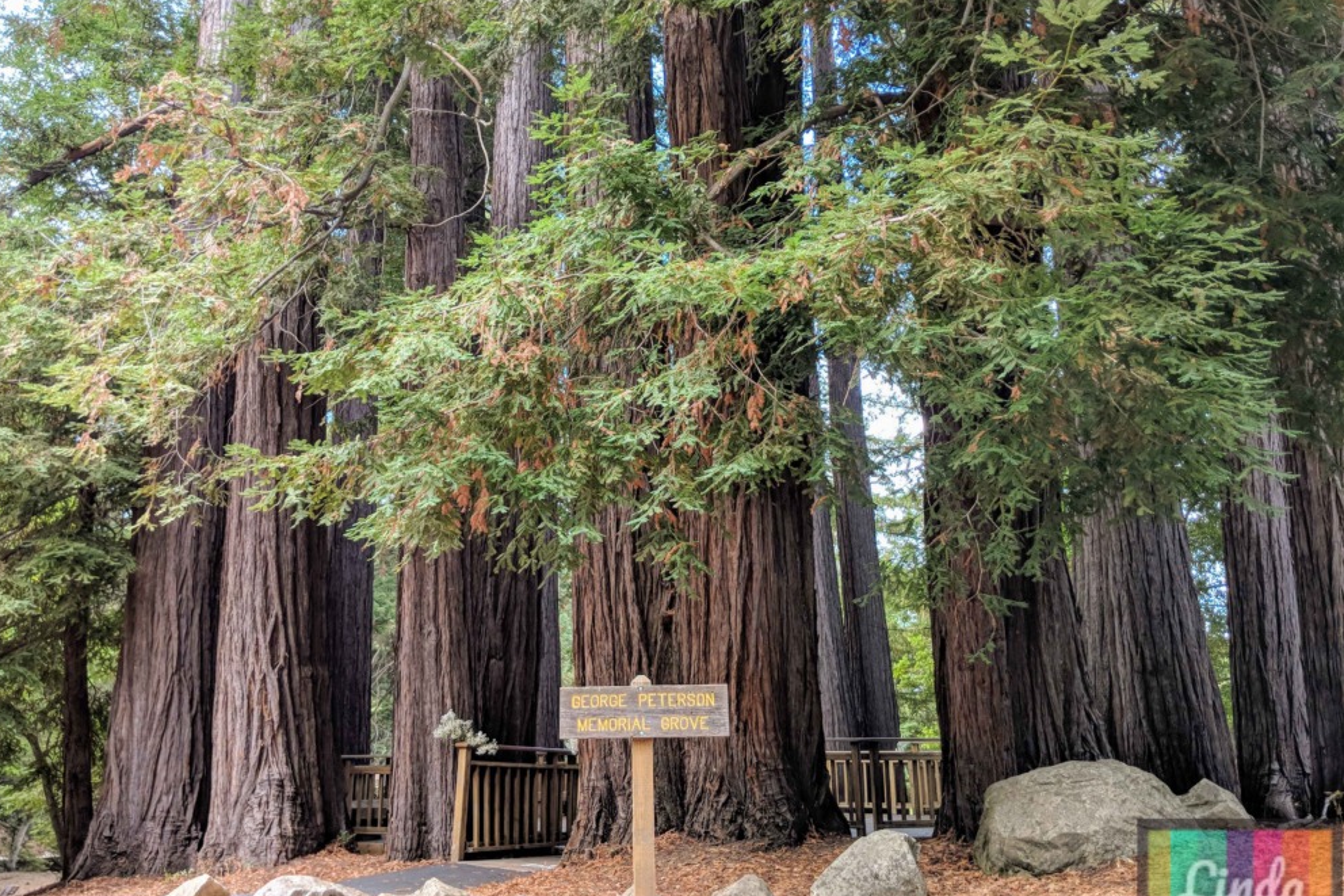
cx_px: 656
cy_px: 431
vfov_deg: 44.9
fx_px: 1082
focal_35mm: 29
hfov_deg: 63.7
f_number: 1.8
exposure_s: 1/282
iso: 62
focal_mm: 4.44
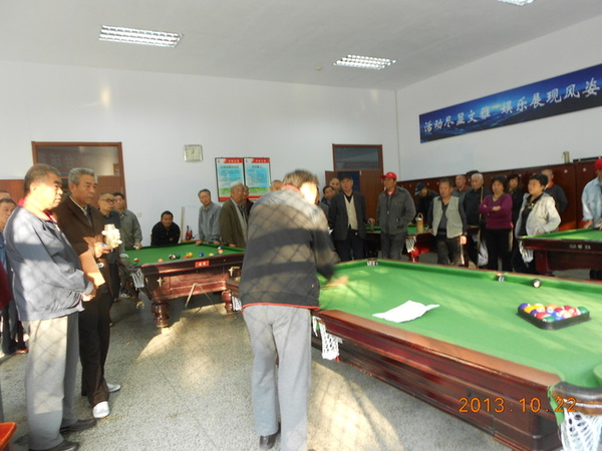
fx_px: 452
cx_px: 301
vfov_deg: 53.1
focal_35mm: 26
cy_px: 226
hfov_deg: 67.3
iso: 100
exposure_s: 1/10
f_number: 3.2
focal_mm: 4.6
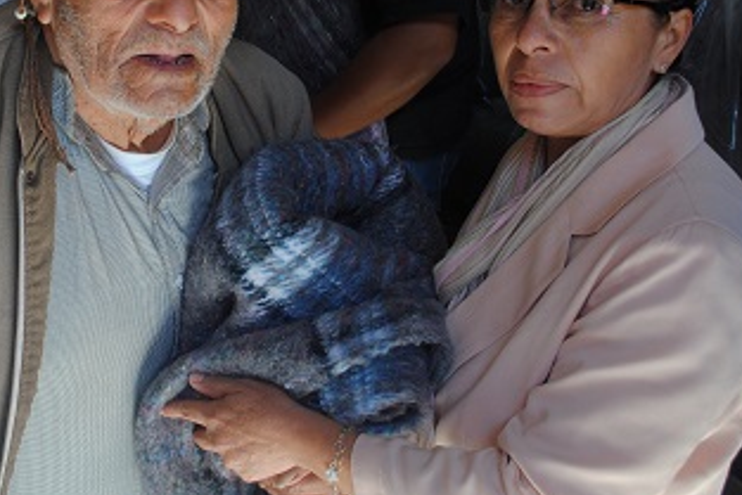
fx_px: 1196
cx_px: 216
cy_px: 171
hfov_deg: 34.0
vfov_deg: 23.3
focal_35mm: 58
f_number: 5
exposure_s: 1/100
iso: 200
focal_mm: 22
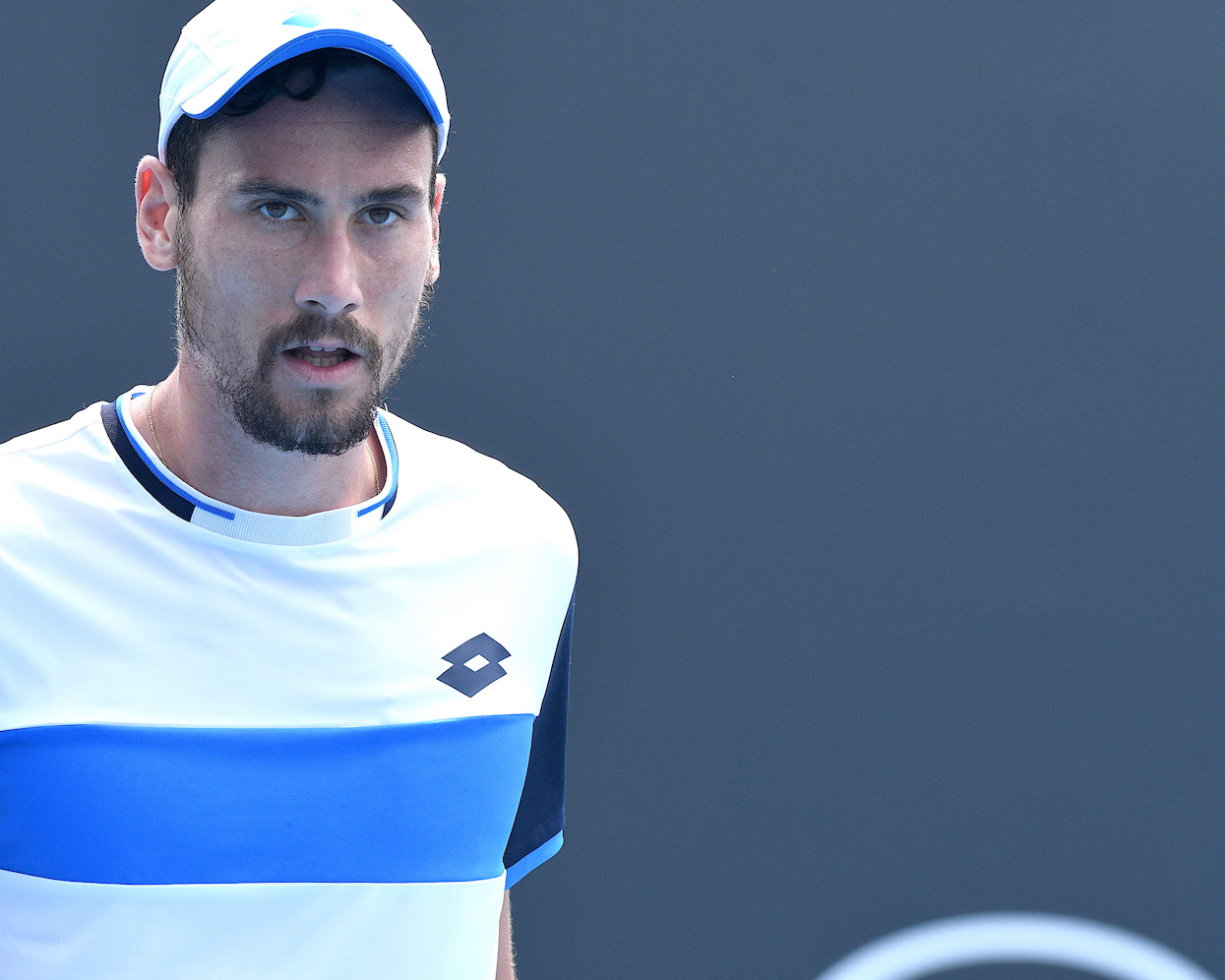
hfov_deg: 5.0
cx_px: 572
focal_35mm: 390
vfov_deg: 4.0
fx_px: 14140
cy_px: 489
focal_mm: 230
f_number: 6.3
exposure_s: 1/1600
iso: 1000
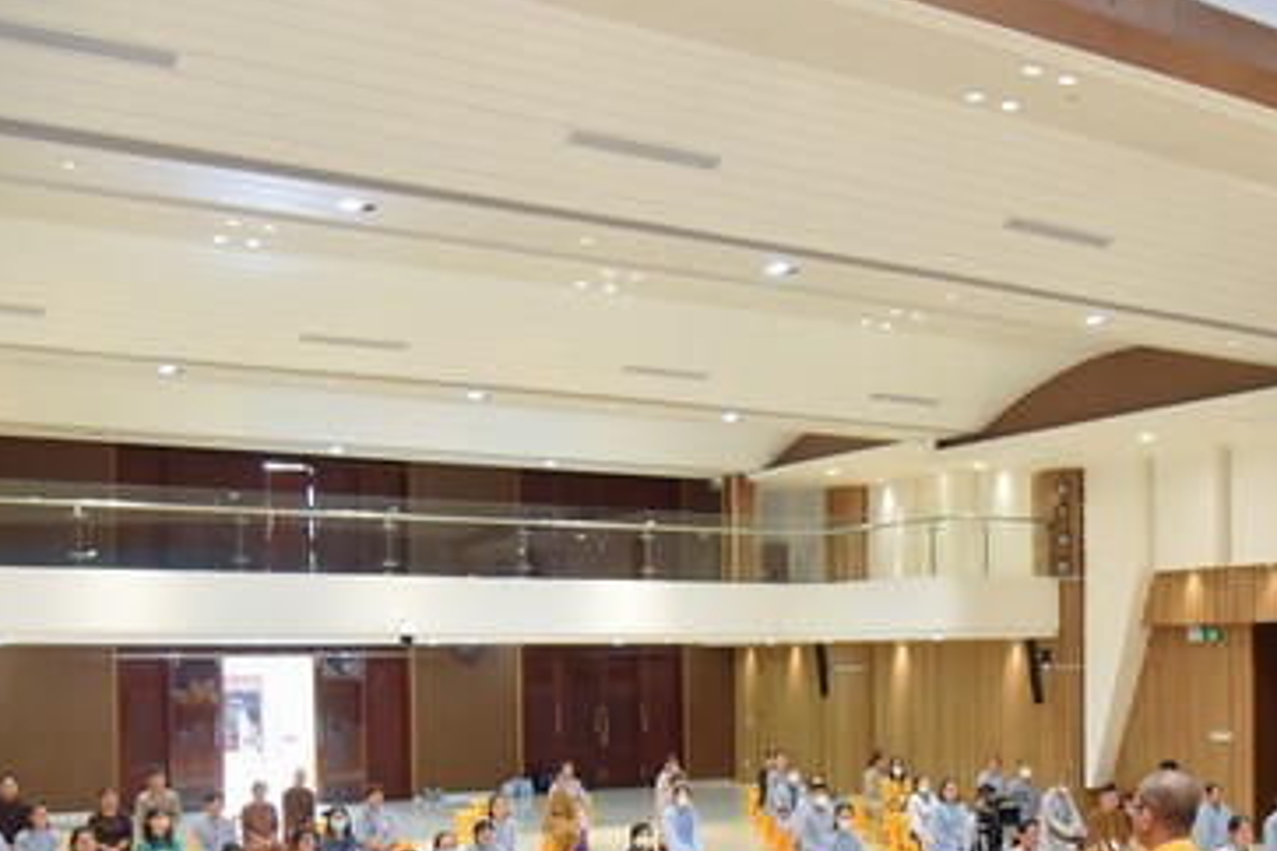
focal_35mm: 43
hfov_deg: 44.4
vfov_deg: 30.4
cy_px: 679
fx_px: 1525
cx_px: 908
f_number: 4
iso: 1250
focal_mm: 24
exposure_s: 1/125
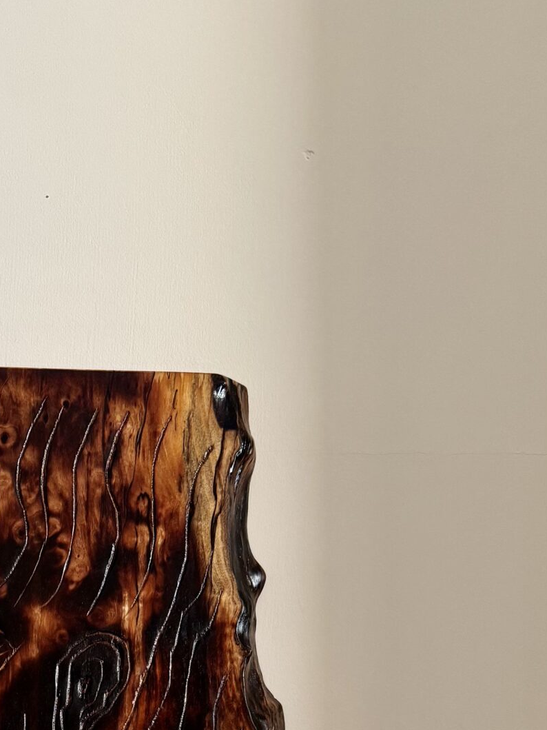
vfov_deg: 30.2
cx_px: 16
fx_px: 1222
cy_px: 781
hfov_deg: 24.2
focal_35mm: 58
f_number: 1.78
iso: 200
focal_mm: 6.76
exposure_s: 1/64
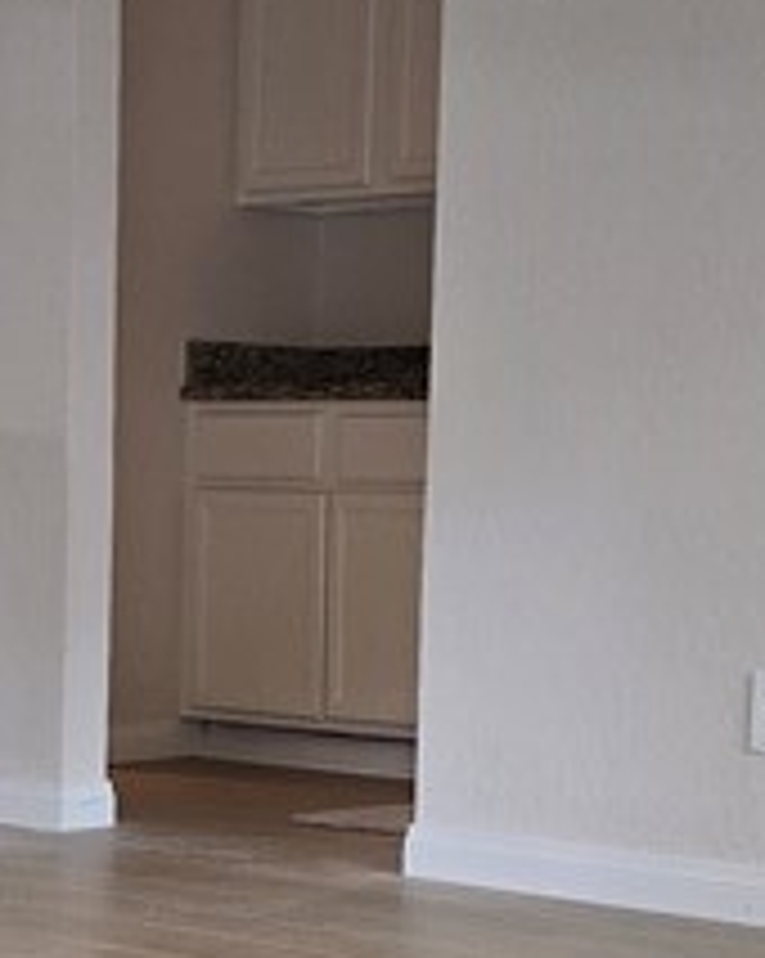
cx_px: 216
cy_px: 760
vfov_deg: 17.7
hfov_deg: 14.2
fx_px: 3061
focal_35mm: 108
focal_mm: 6.3
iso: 160
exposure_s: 1/24
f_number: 1.7
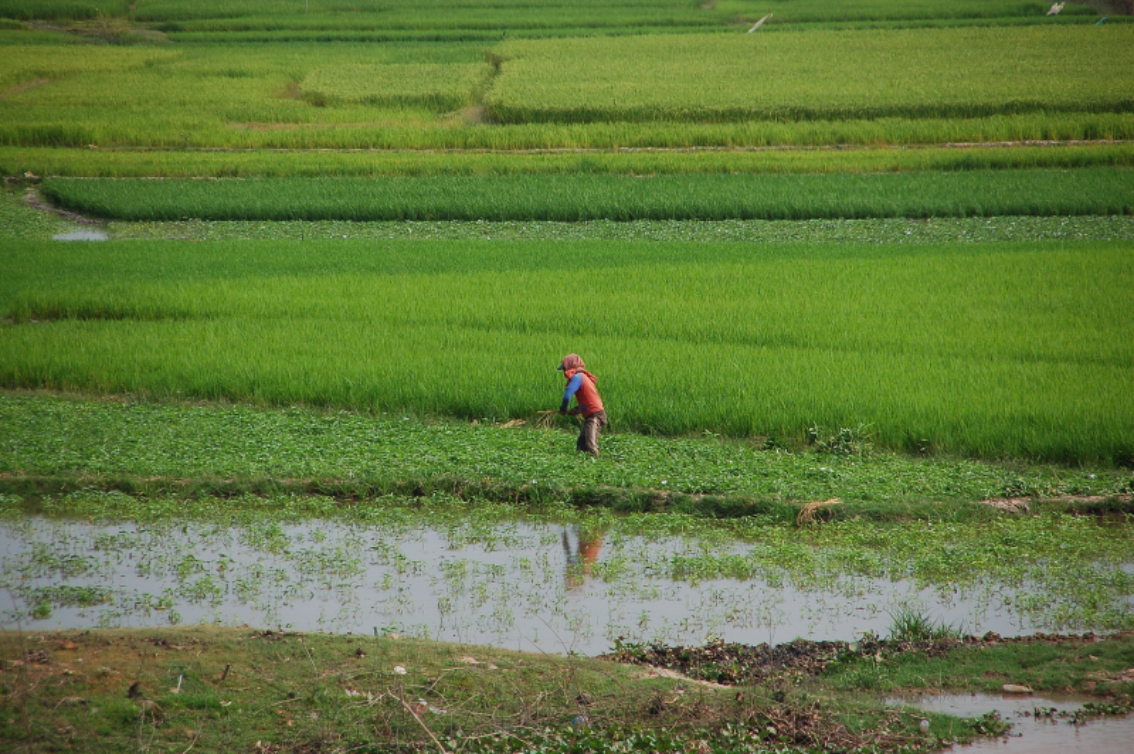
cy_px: 377
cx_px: 567
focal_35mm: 300
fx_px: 9442
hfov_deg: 6.9
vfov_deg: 4.6
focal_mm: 200
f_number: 6.3
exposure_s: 1/250
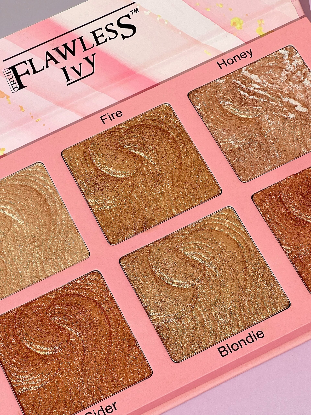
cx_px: 156
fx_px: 922
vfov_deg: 25.3
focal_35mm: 77
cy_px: 208
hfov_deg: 19.1
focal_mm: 9
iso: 160
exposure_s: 1/50
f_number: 2.8
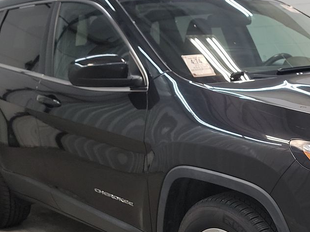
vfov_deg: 23.8
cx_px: 299
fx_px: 546
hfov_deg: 29.9
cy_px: 170
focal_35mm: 61
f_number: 1.8
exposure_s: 1/59
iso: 141
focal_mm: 6.7
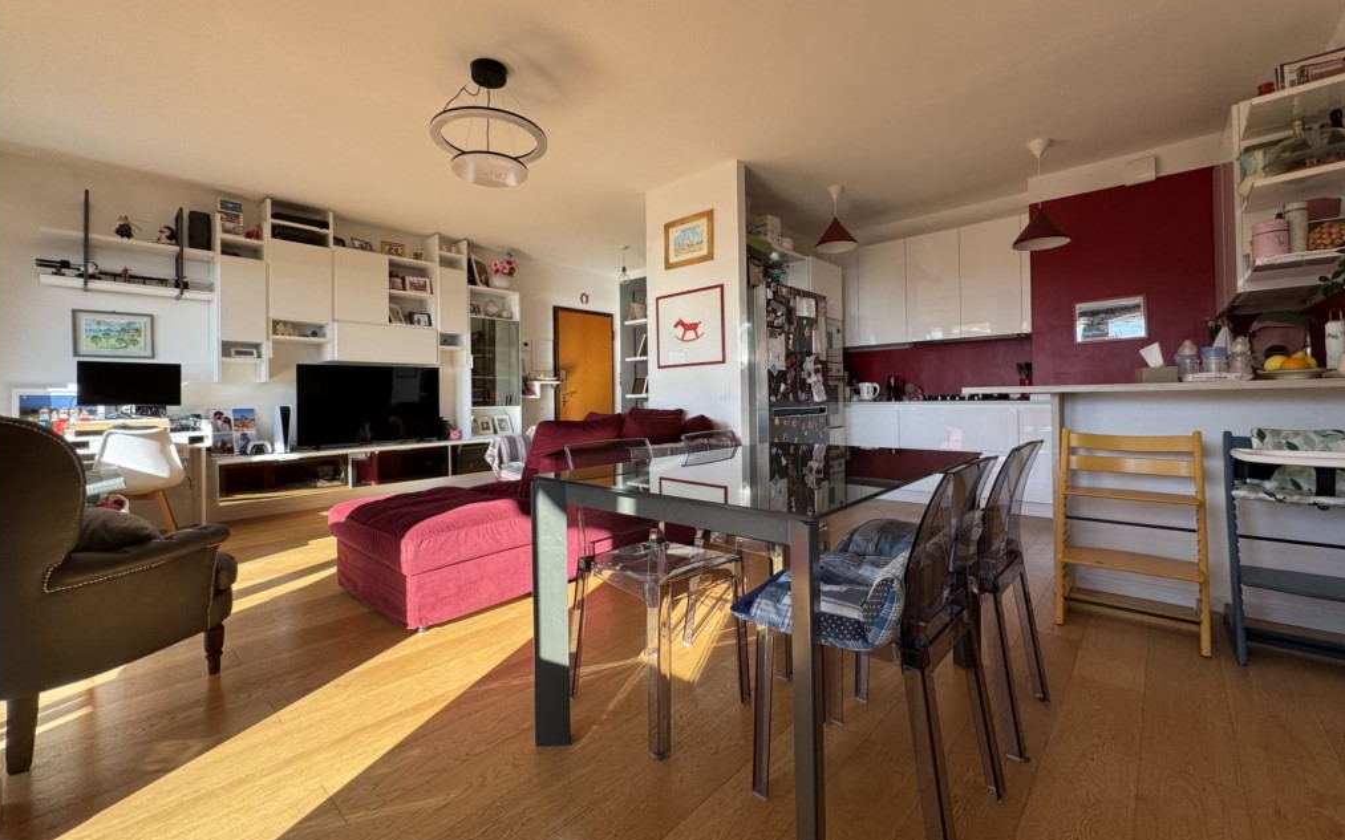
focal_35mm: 15
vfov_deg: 74.7
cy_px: 393
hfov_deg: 101.5
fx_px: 550
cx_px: 668
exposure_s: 1/127
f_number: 2.2
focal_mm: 2.22
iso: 40
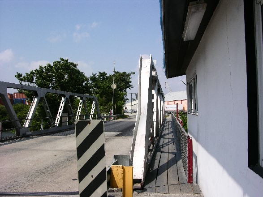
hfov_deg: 52.6
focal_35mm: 35
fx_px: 266
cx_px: 132
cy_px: 98
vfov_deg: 40.7
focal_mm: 8.9
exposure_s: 1/219
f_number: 8
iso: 50
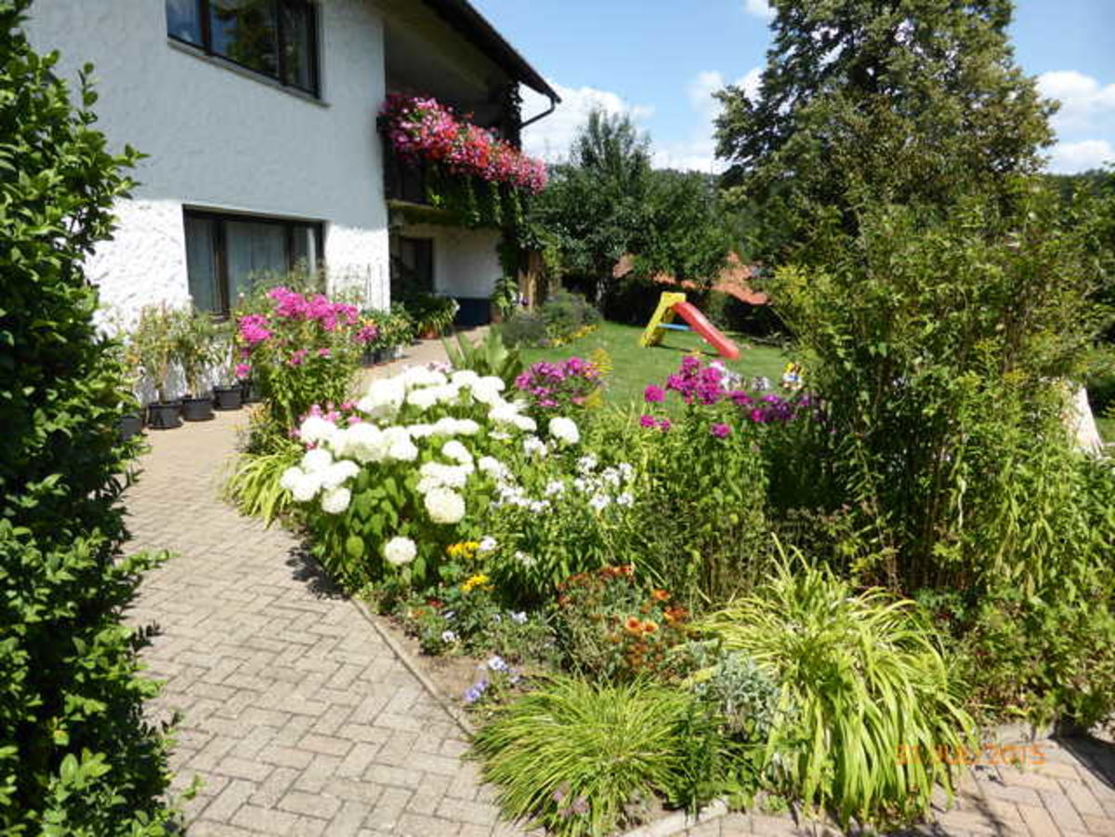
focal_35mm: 24
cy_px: 418
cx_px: 558
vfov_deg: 56.8
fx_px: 773
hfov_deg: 71.6
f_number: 3.3
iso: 100
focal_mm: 4.3
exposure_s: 1/1000
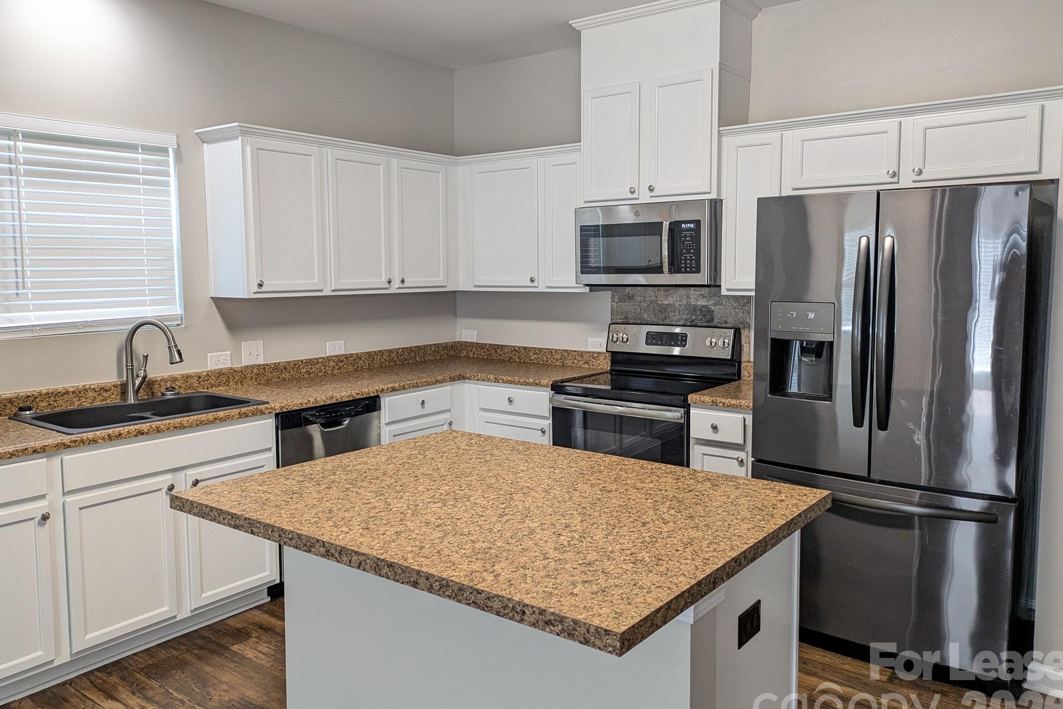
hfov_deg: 67.4
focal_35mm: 27
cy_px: 334
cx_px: 525
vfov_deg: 47.9
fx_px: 797
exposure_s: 1/60
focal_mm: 5.43
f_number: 1.89
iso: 238
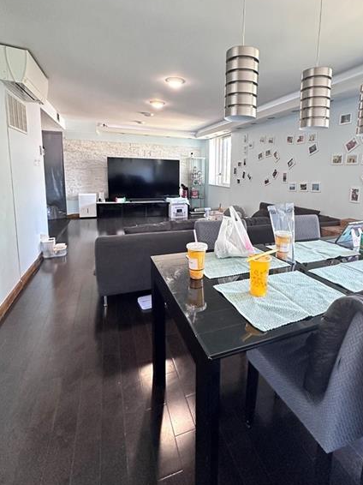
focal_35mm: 19
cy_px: 207
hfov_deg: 67.9
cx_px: 218
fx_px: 266
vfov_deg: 84.1
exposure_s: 1/60
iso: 500
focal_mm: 2.22
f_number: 2.2
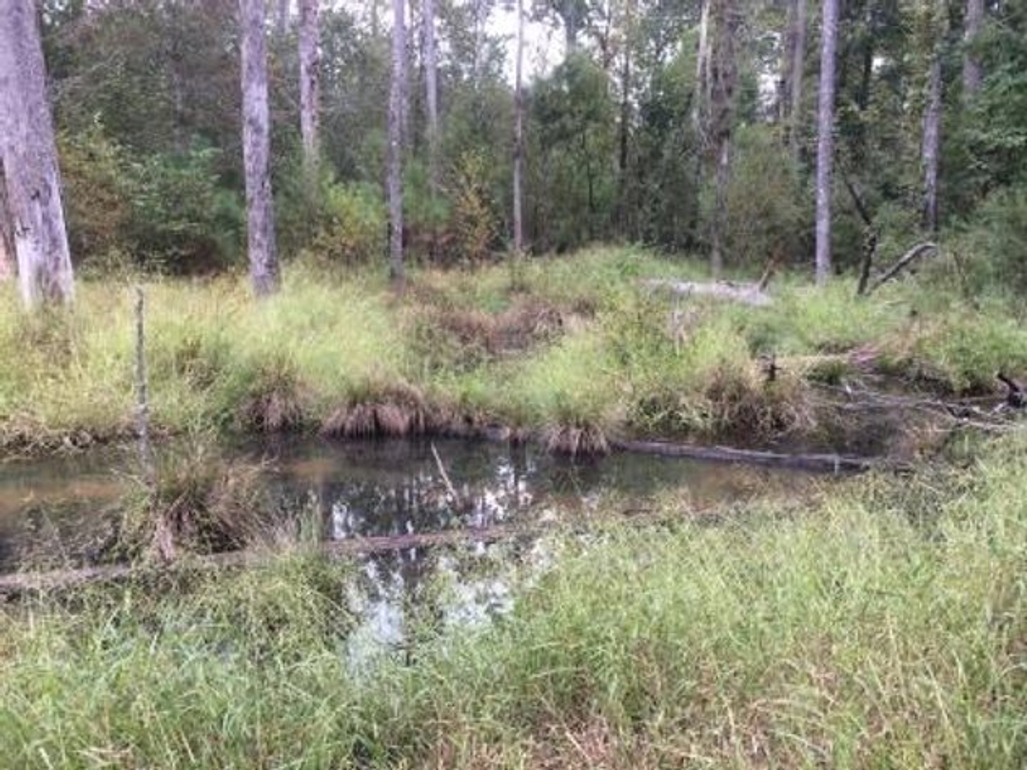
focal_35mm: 29
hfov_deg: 61.7
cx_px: 514
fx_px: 860
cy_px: 385
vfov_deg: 48.2
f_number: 2.2
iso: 32
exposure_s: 1/230
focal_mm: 4.15
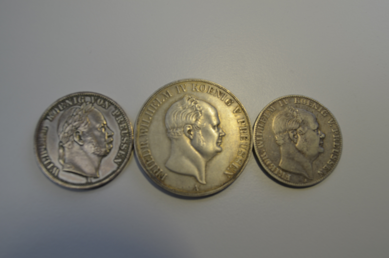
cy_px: 129
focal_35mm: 33
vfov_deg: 39.8
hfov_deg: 57.3
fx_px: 356
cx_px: 194
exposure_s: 1/60
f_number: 8
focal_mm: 22
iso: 110
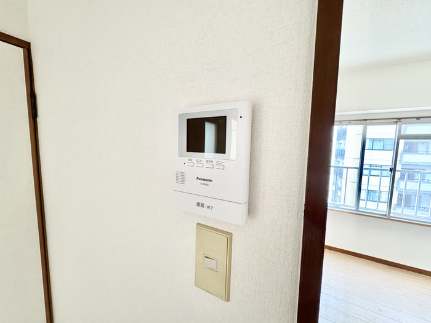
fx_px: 174
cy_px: 162
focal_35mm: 14
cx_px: 216
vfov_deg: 85.7
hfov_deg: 102.1
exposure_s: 1/60
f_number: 2.2
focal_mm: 2.22
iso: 250
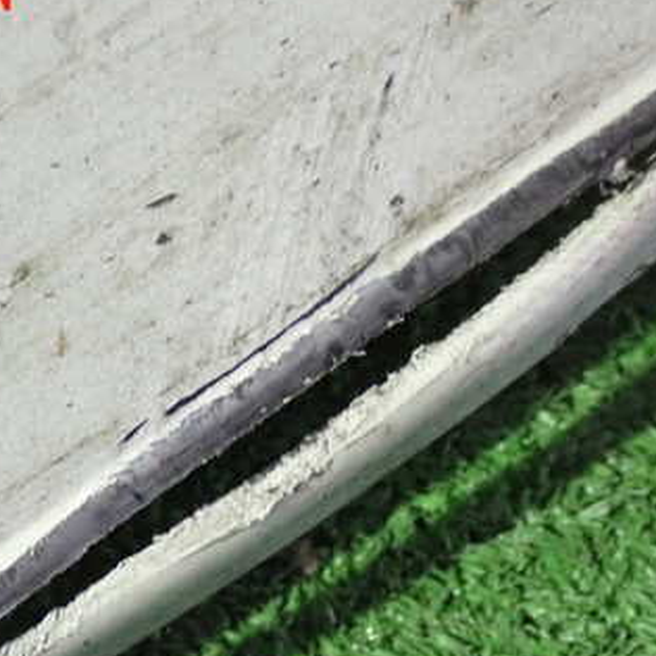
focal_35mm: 74
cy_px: 439
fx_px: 1587
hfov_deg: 23.3
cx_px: 258
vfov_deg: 23.3
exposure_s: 1/20
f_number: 2.9
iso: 800
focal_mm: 7.84
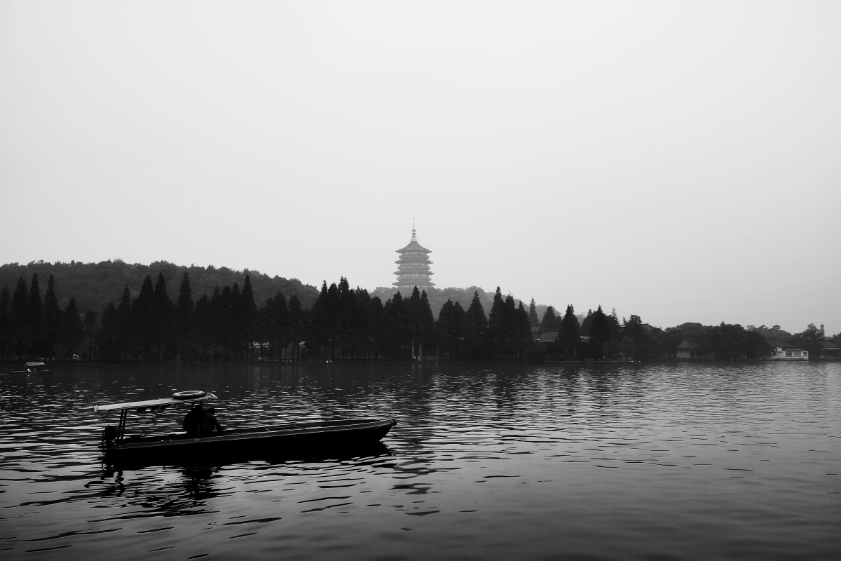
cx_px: 420
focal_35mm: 35
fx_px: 818
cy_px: 280
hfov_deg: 54.4
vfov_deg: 37.9
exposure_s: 1/60
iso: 100
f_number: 8
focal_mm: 35
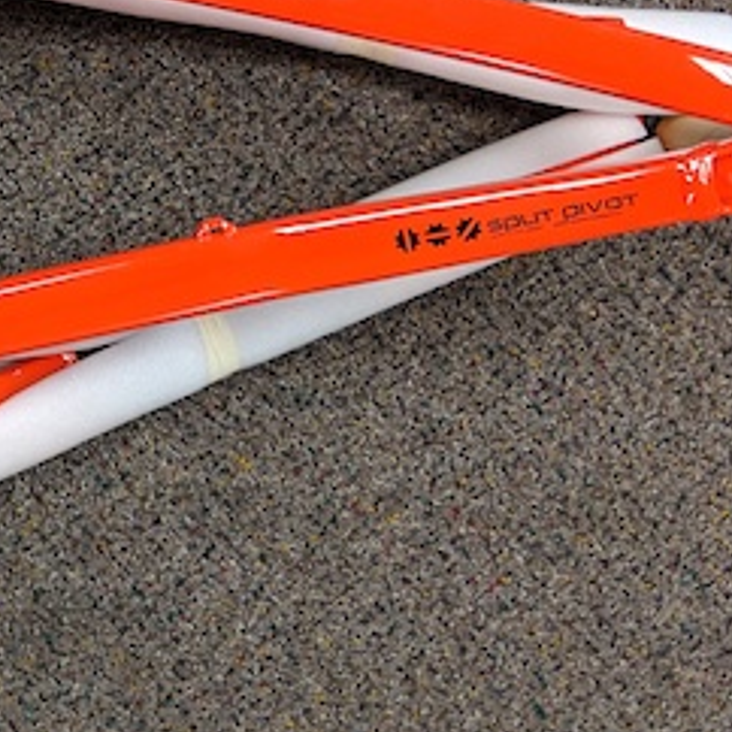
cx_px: -257
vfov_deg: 21.5
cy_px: 88
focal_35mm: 79
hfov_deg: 19.9
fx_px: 1890
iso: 100
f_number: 1.8
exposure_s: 1/24
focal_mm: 4.44
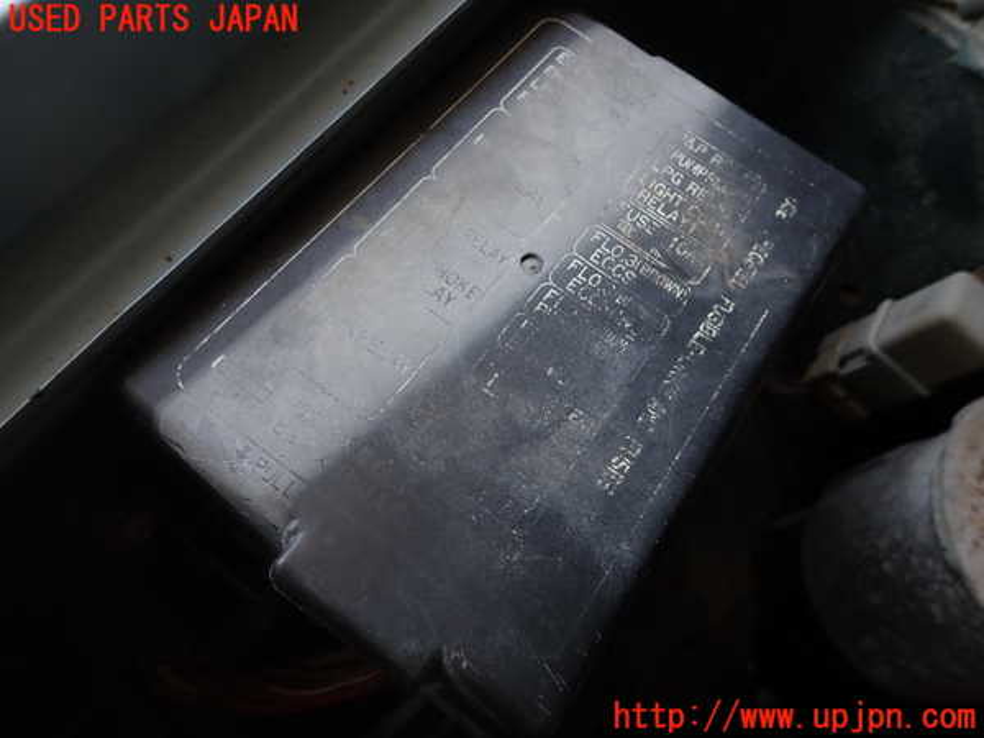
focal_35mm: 25
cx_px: 492
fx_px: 711
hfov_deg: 69.4
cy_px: 369
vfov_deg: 54.9
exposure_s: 1/60
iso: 100
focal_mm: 4.5
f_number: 2.8
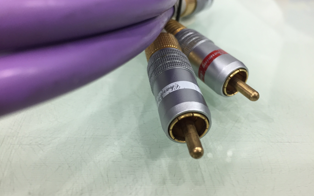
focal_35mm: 31
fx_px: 265
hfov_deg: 61.2
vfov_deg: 40.5
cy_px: 86
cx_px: 156
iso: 100
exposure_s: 1/33
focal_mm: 4.15
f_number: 2.2
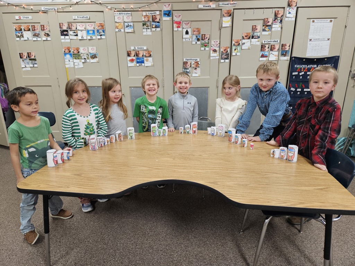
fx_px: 236
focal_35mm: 23
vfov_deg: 58.9
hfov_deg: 73.9
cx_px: 178
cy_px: 133
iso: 400
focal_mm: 5.4
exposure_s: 1/120
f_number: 1.8
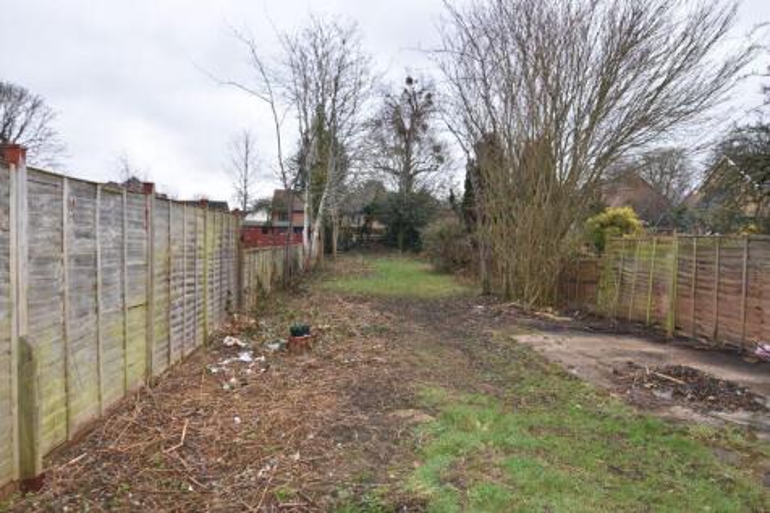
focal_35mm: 21
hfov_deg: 81.2
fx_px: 449
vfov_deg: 59.5
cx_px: 385
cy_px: 256
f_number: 3.5
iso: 100
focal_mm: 14
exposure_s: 1/250
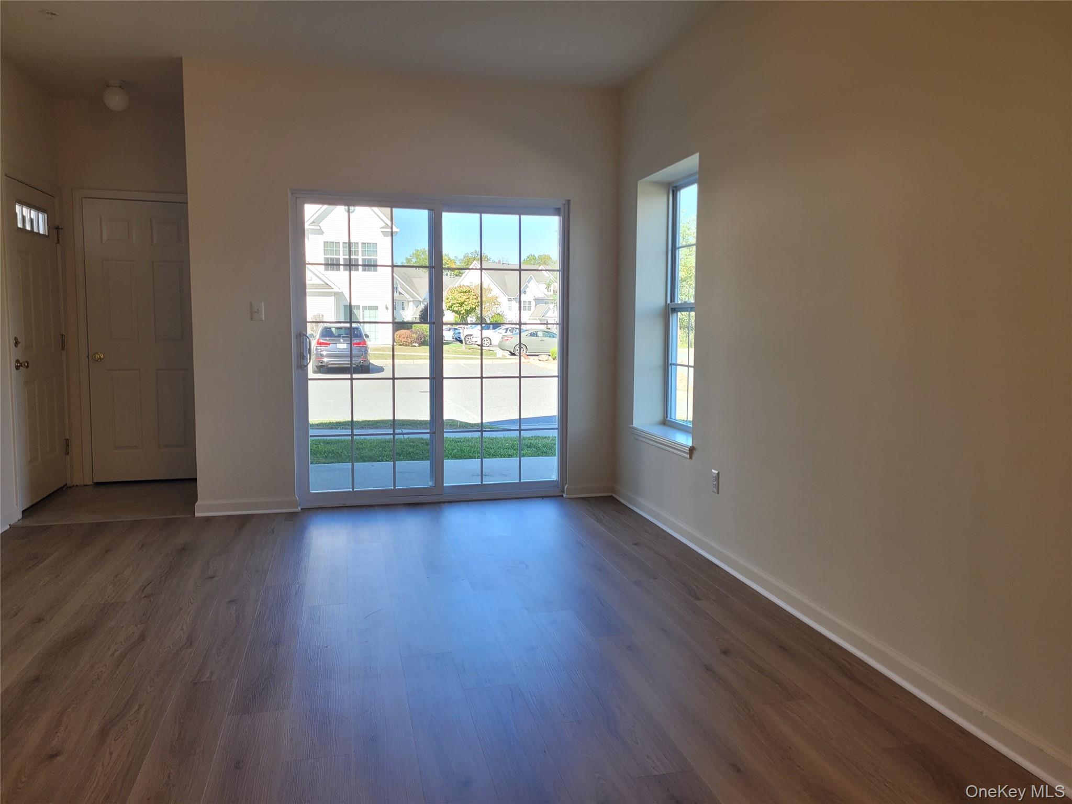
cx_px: 536
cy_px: 402
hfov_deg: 67.3
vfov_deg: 53.1
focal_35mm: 26
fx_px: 805
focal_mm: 5.4
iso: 40
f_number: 1.8
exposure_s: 1/167
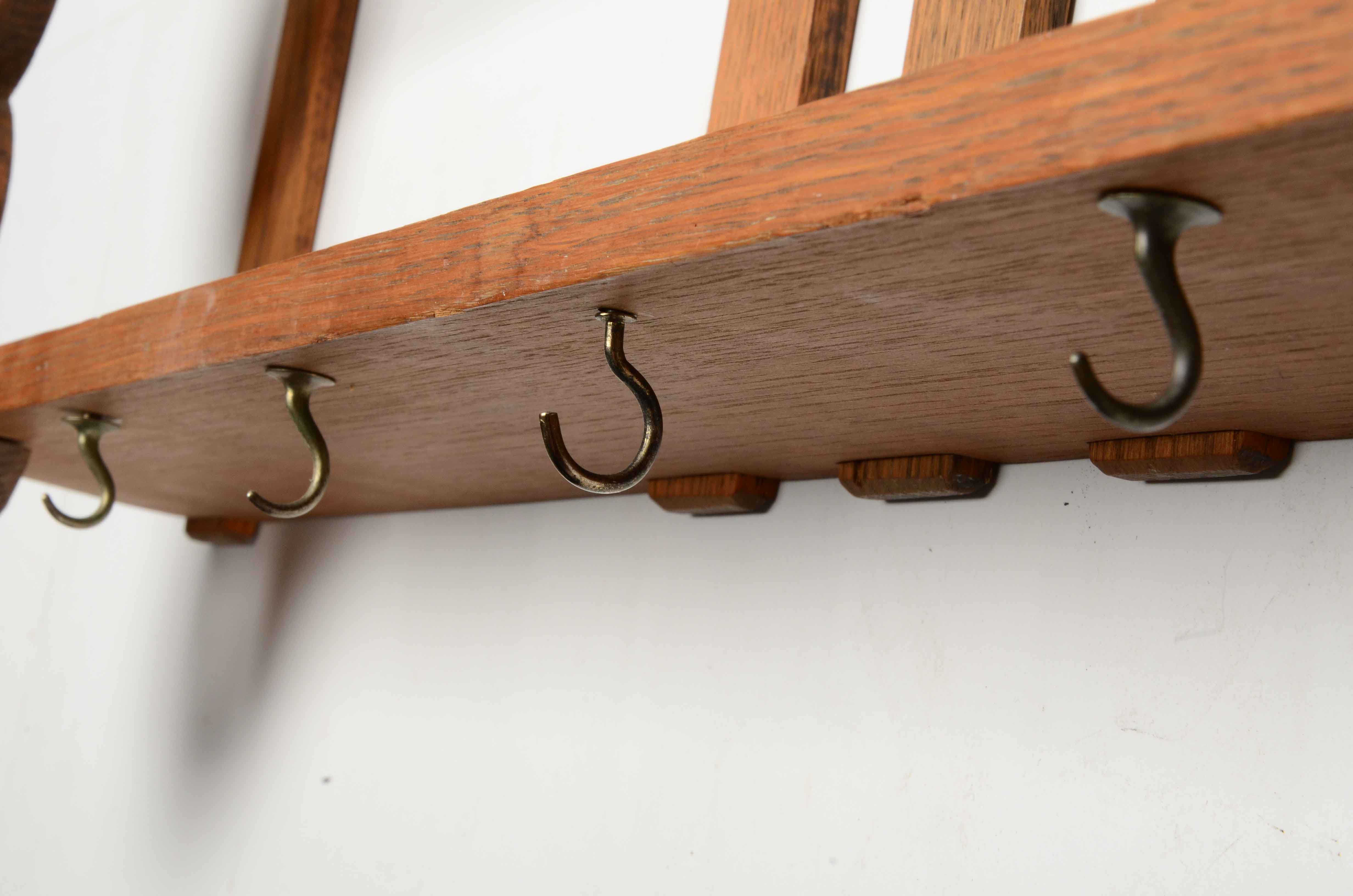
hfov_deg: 23.4
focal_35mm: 87
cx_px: 676
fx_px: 3263
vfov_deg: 15.6
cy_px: 448
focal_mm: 58
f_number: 20
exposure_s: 1/160
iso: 400
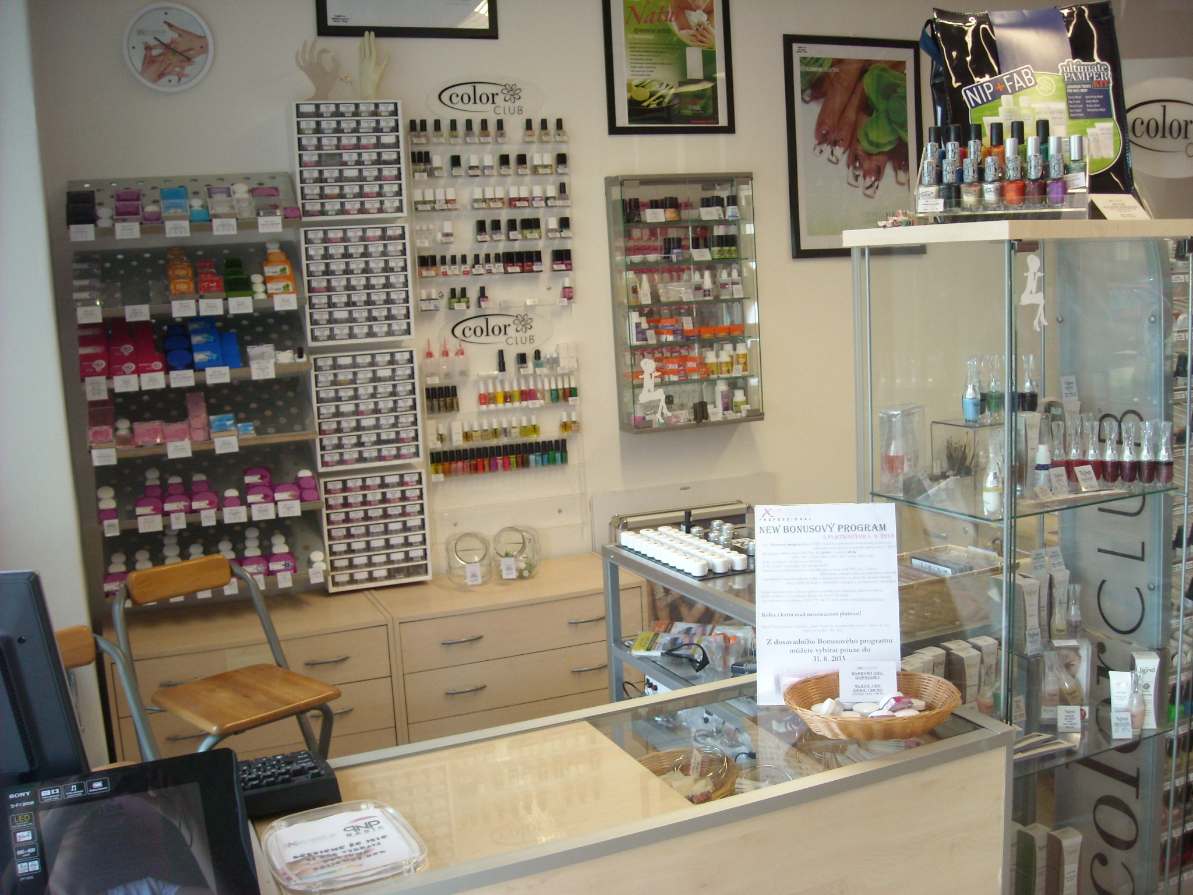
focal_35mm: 35
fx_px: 1206
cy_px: 448
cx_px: 596
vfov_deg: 40.7
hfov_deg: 52.6
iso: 183
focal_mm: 5.7
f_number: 2.8
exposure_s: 1/60
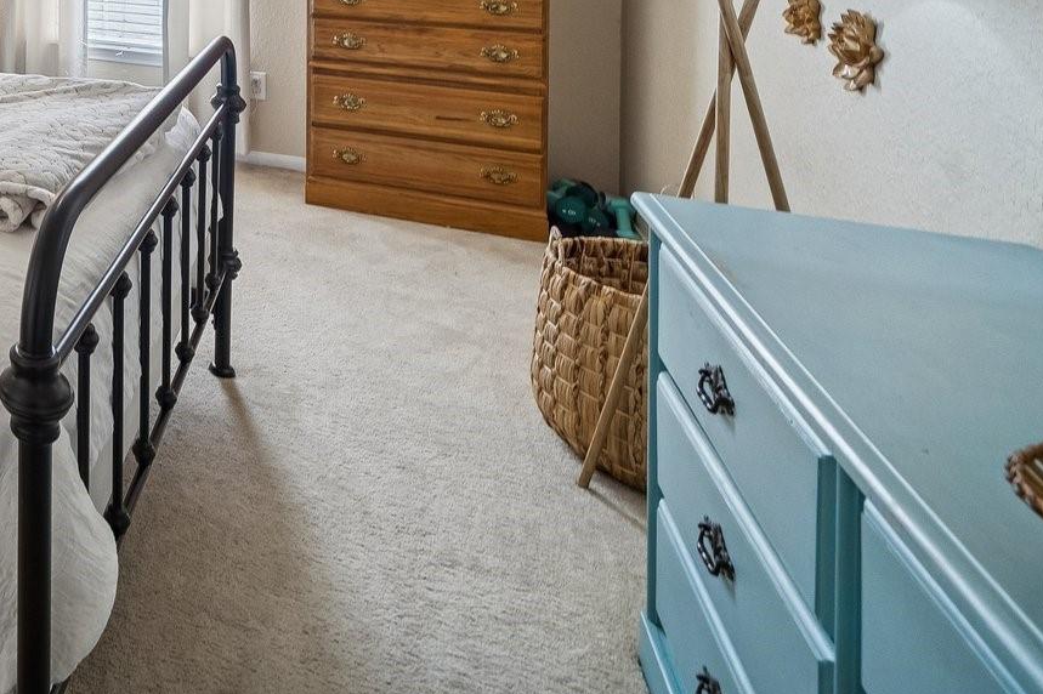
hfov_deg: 43.3
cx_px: -157
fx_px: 898
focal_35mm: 31
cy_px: -105
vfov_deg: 35.0
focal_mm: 13
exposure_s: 1/30
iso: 640
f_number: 8
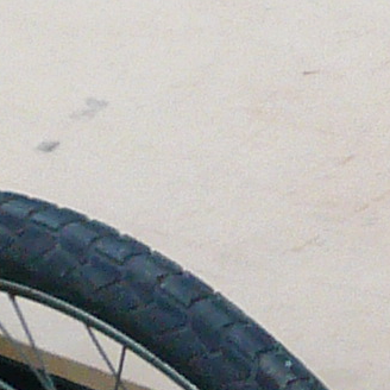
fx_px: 2957
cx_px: 1200
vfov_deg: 7.5
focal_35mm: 232
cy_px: 256
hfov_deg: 6.8
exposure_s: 1/250
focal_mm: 4.6
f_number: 2.8
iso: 100
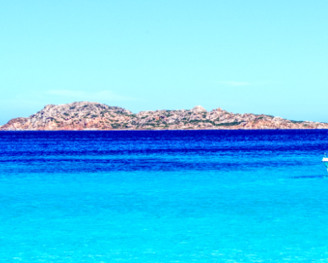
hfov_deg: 10.1
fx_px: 1836
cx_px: 384
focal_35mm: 189
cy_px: 166
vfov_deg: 8.2
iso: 100
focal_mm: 43.1
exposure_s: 1/100
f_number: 16
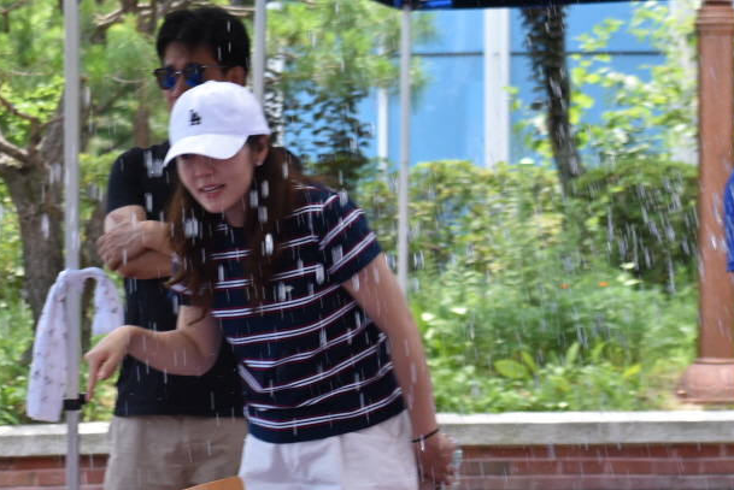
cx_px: 190
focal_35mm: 192
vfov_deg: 7.2
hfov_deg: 10.7
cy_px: 200
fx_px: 3917
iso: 400
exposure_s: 1/200
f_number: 7.1
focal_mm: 78
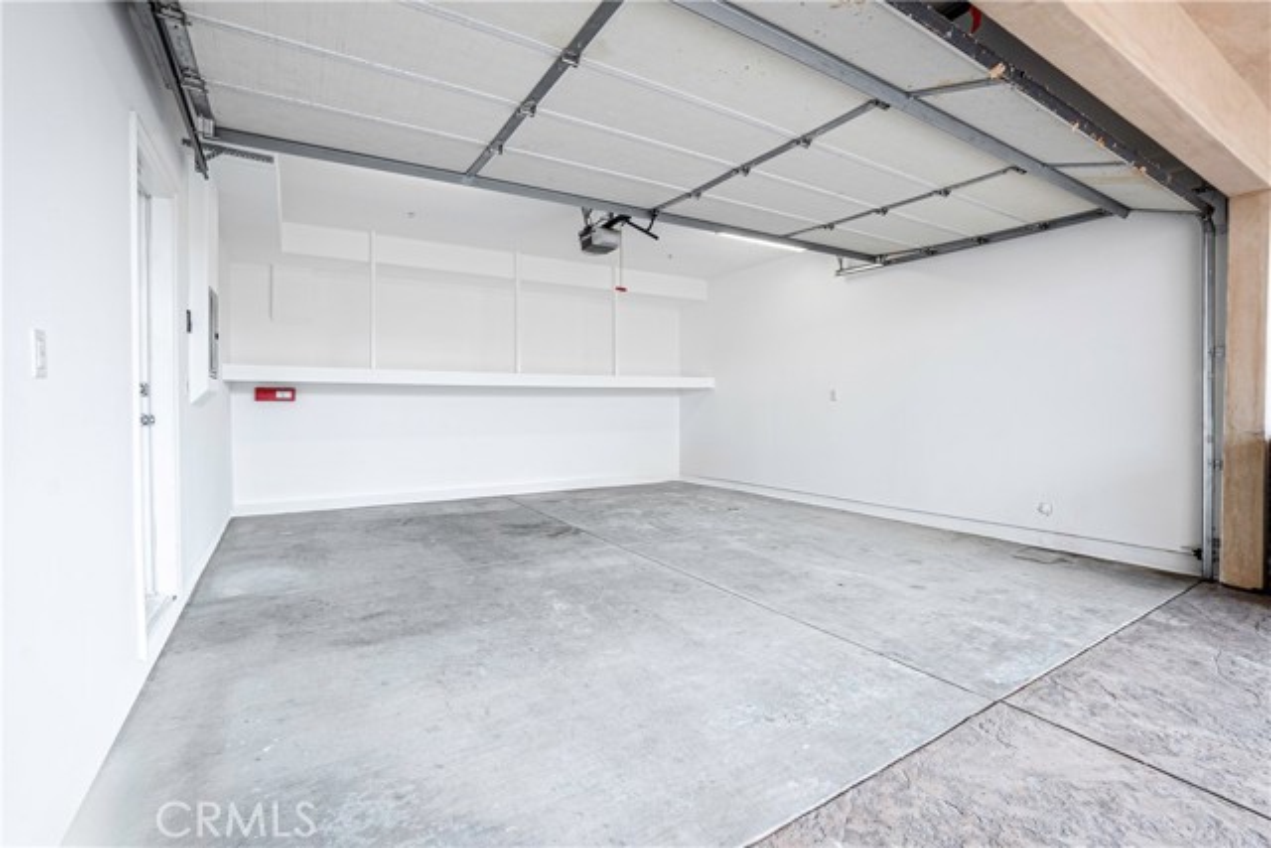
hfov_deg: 100.4
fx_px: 530
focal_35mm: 15
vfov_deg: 77.4
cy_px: 424
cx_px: 636
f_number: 9
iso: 125
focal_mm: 10
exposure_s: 1/13
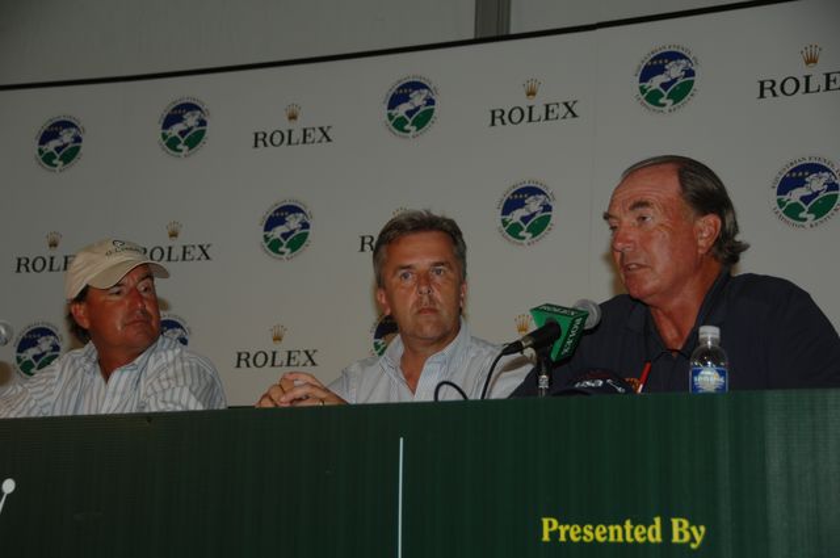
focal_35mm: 84
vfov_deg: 16.2
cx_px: 420
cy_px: 279
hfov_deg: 24.2
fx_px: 1957
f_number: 4.8
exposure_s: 1/125
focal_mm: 56
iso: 200
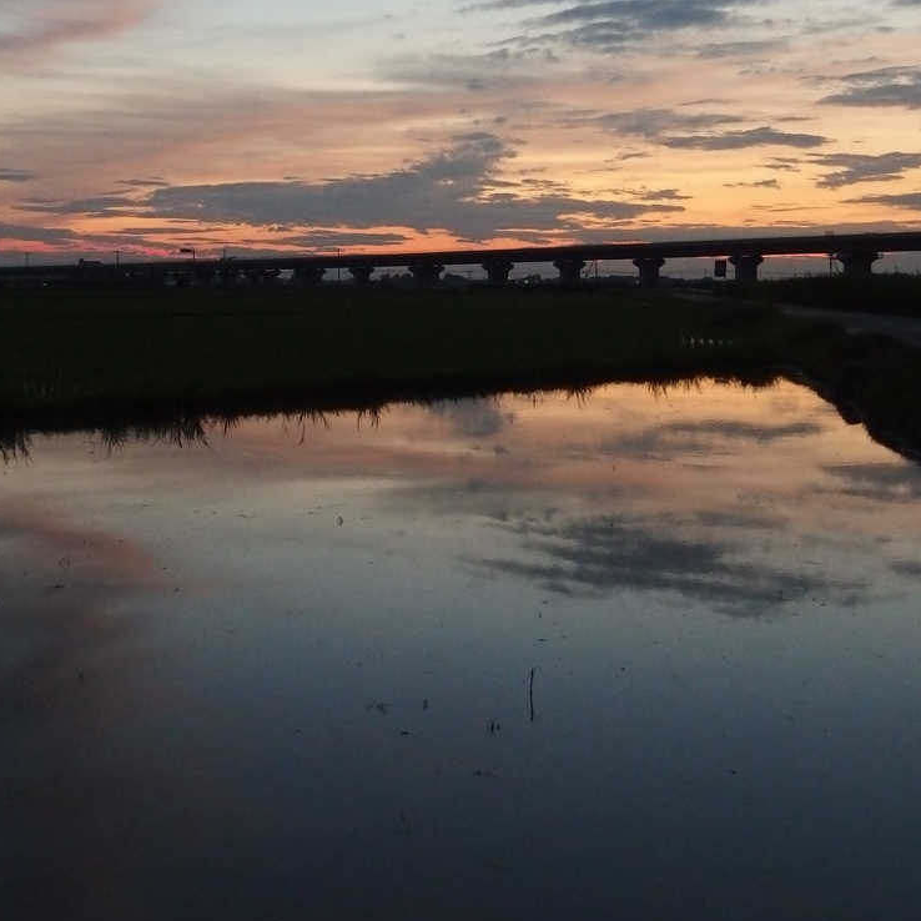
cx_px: 343
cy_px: 318
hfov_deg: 36.6
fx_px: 1385
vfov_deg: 36.5
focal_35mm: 46
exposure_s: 1/30
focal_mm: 4.7
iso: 500
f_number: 1.8
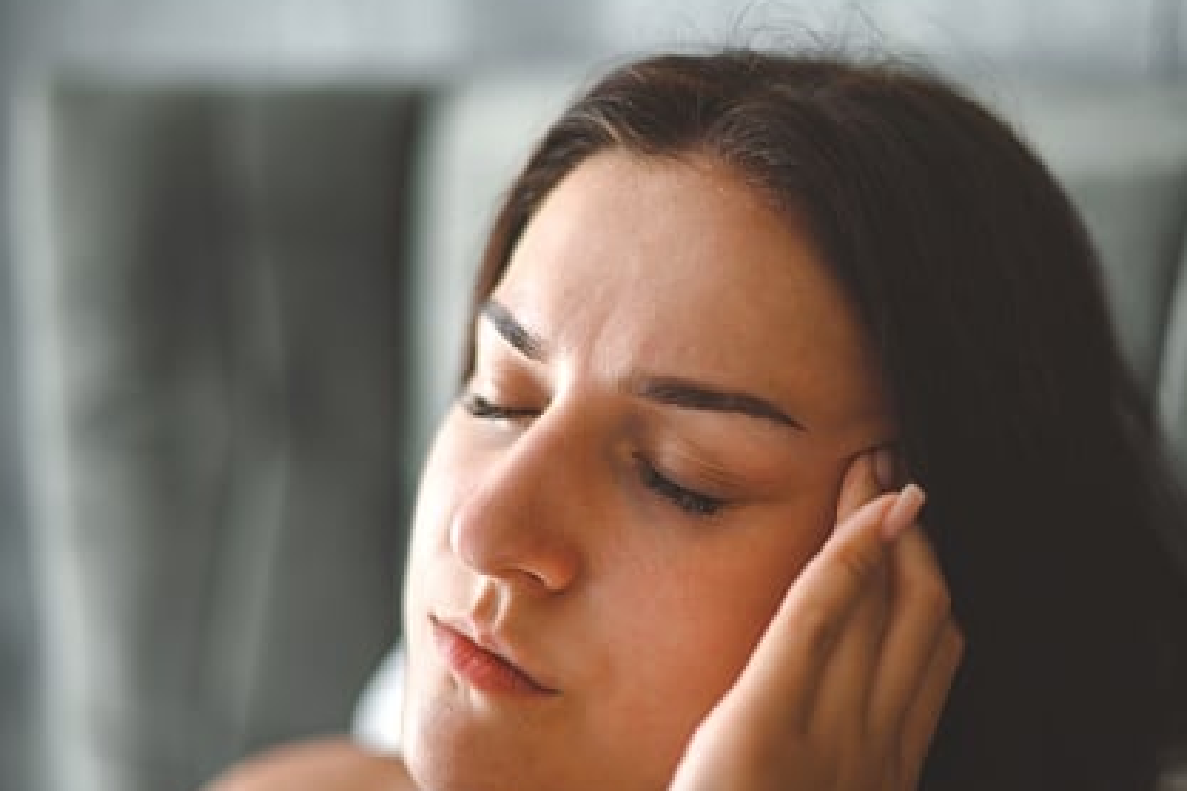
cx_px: 696
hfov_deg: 32.8
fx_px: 2011
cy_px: 442
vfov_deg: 22.2
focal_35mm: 61
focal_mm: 50
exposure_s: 1/160
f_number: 1.8
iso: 100
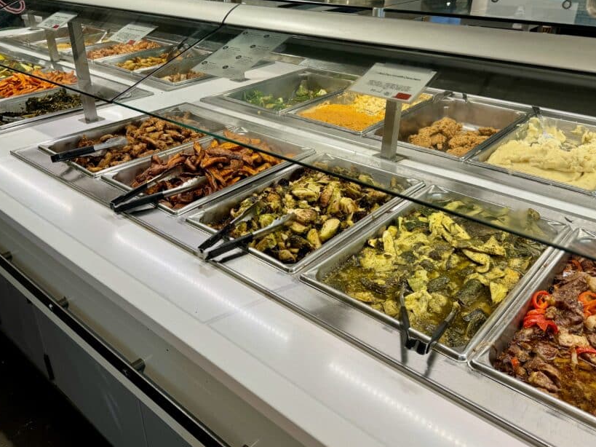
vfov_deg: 46.7
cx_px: 269
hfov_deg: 59.9
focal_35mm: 30
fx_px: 516
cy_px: 197
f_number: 1.78
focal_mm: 6.76
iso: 64
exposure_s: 1/120
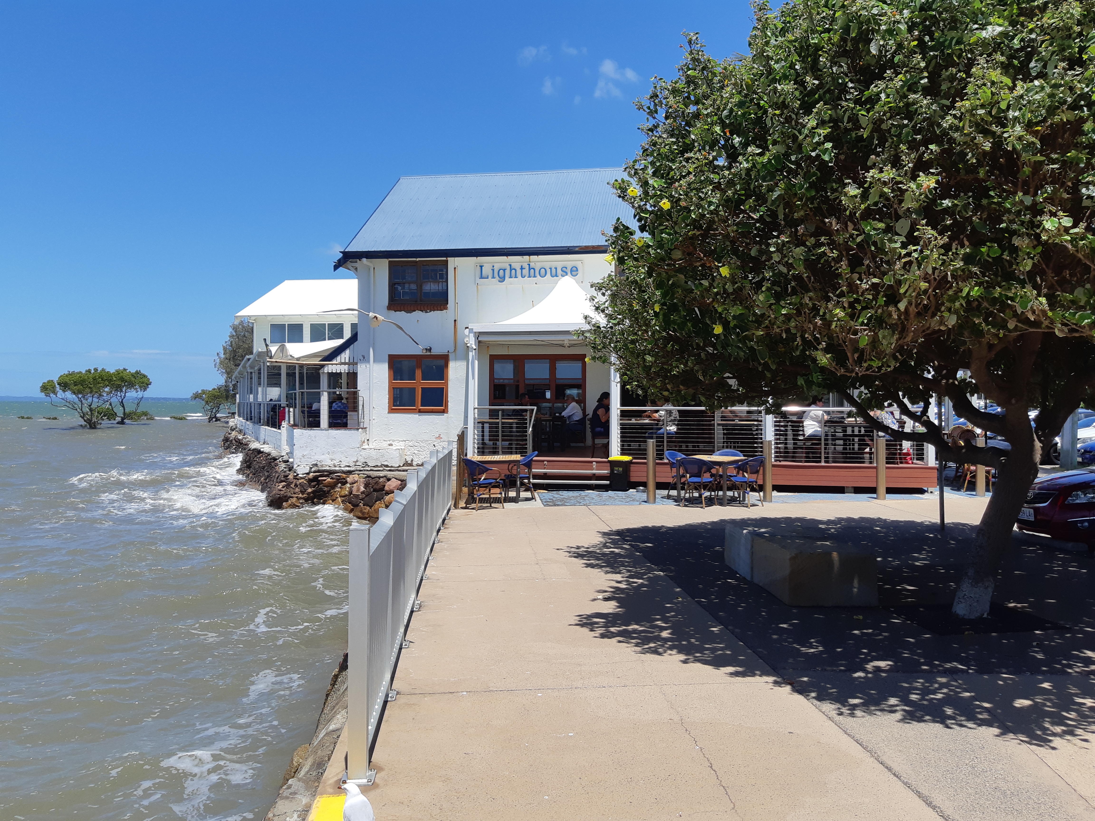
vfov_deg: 53.1
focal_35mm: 26
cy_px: 410
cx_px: 548
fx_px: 822
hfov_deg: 67.3
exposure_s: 1/2639
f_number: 1.7
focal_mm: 3.93
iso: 40
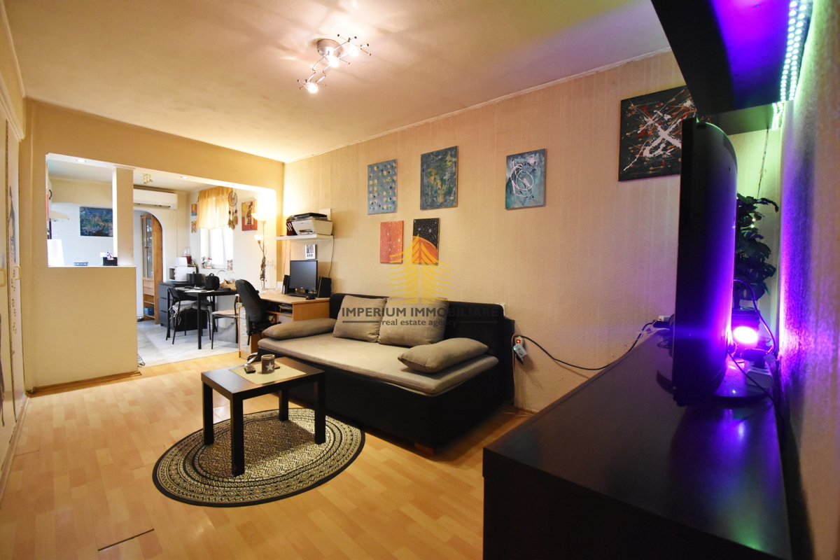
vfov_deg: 77.3
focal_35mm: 15
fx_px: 350
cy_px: 280
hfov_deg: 100.4
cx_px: 420
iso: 2800
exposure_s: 1/30
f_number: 4.5
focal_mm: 10
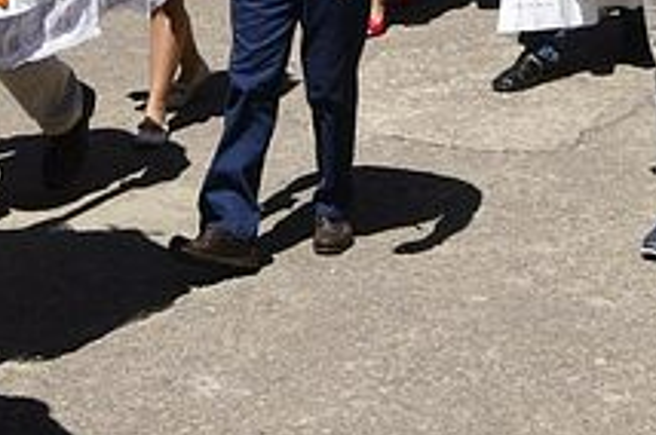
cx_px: 288
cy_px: -303
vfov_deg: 9.2
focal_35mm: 143
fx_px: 2602
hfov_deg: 14.4
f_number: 10
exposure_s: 1/400
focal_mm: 24
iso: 200
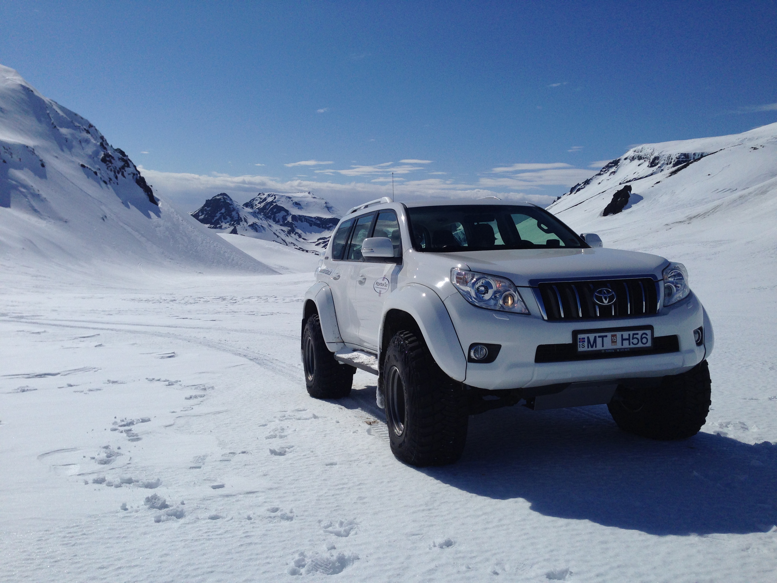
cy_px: 292
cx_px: 388
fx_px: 741
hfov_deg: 55.4
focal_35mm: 33
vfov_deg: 42.9
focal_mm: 4.12
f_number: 2.4
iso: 50
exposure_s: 1/10870
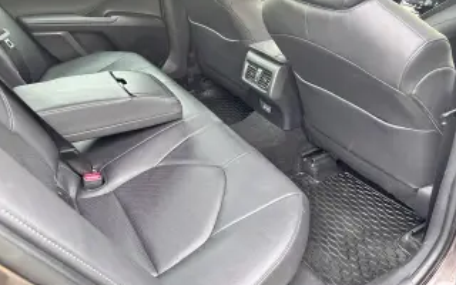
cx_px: 205
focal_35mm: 31
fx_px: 385
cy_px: 111
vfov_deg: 40.4
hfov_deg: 61.1
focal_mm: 5.96
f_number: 1.6
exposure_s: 1/60
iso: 500
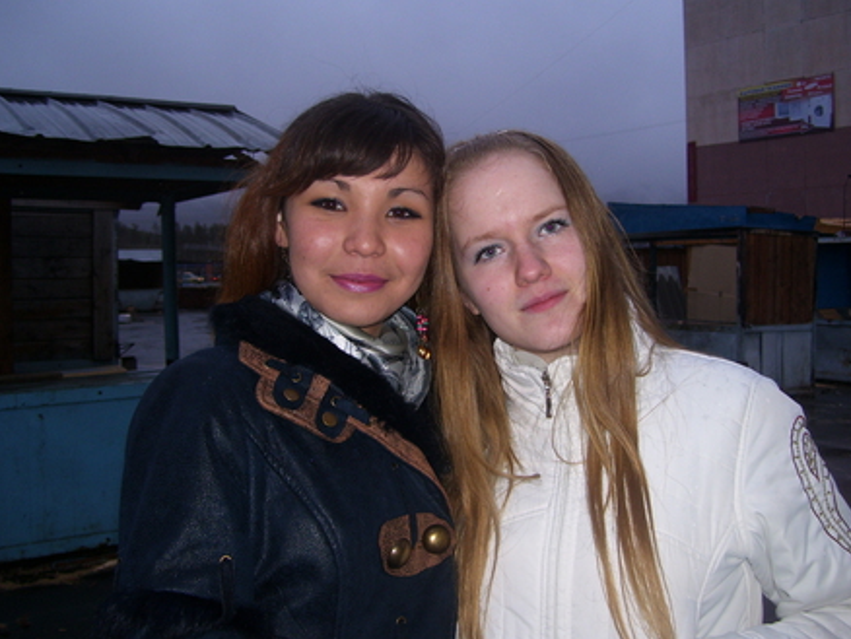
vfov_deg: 37.8
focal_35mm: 38
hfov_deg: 49.0
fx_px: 935
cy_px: 313
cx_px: 429
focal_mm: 6
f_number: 2.7
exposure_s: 1/60
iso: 80
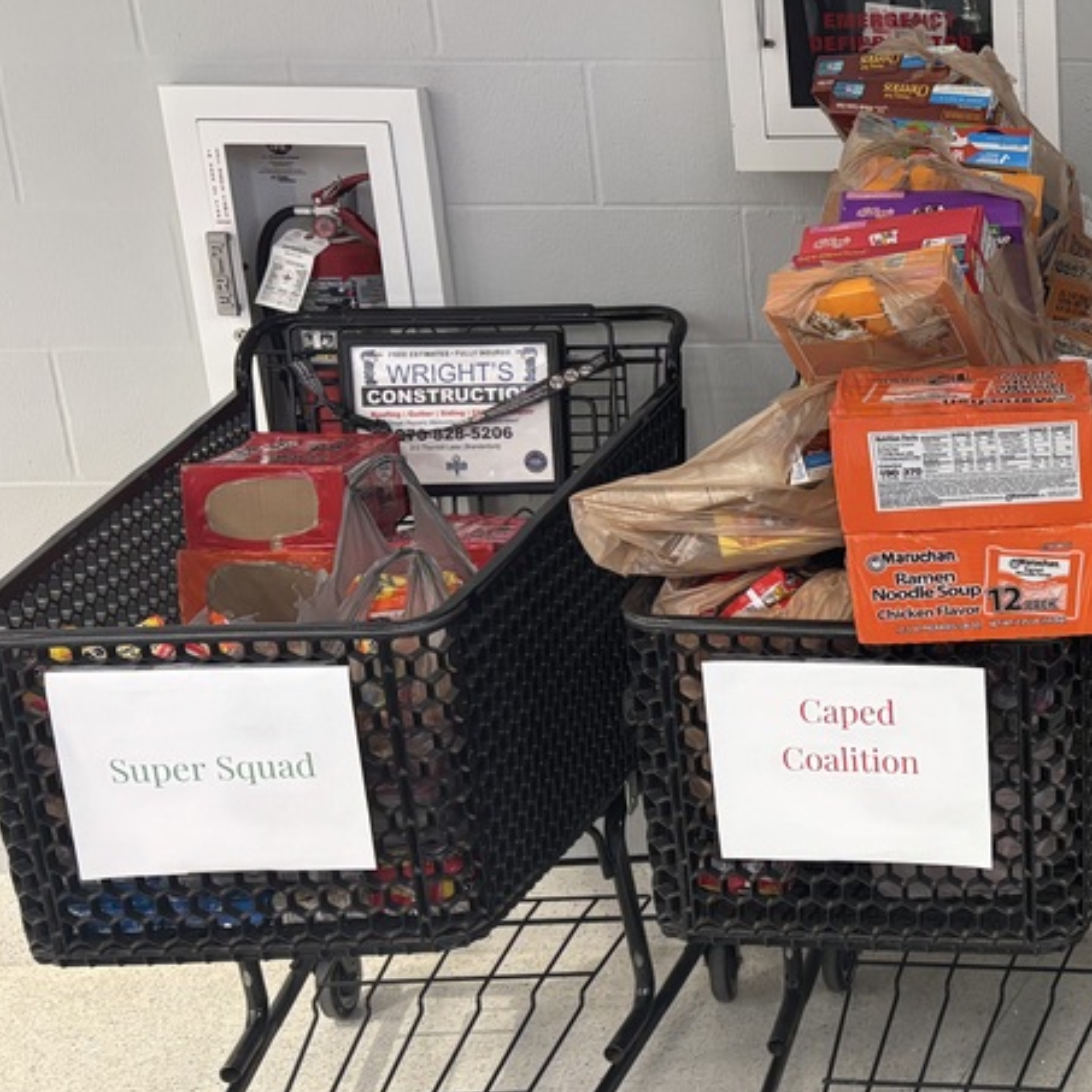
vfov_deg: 32.7
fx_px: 1856
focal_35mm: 52
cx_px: 1229
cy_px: 653
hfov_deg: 29.3
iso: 160
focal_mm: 5.96
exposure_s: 1/60
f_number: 1.6
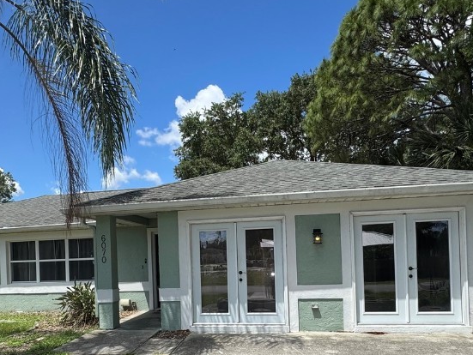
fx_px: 356
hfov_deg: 67.1
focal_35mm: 26
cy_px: 258
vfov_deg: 51.3
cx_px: 213
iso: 50
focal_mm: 2.22
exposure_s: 1/1880
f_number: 2.2
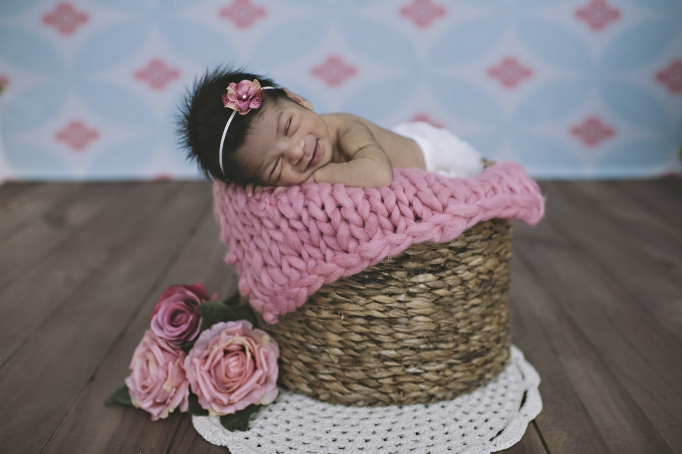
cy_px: 227
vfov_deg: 37.8
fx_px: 663
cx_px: 341
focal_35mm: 35
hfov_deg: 54.5
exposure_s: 1/250
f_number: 2.5
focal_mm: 35
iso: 200
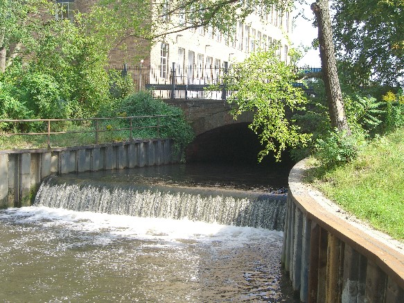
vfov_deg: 25.7
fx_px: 665
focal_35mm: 57
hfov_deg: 33.8
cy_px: 152
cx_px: 202
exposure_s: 1/250
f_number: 3.6
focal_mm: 11.8
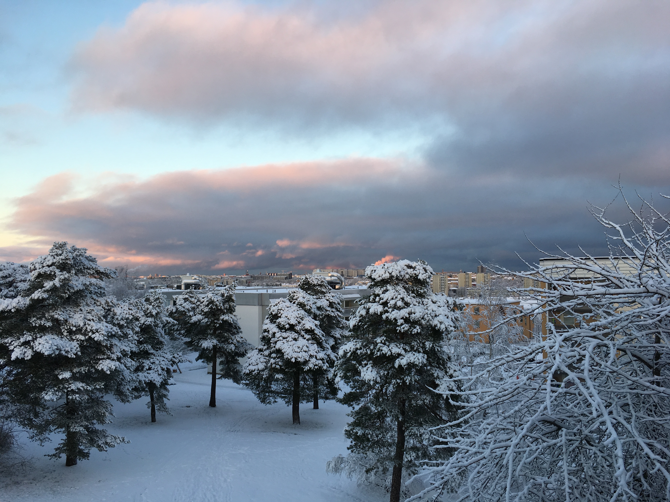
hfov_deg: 61.7
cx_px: 335
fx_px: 561
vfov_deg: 48.2
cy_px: 251
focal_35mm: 29
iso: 25
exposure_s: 1/166
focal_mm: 4.15
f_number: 2.2
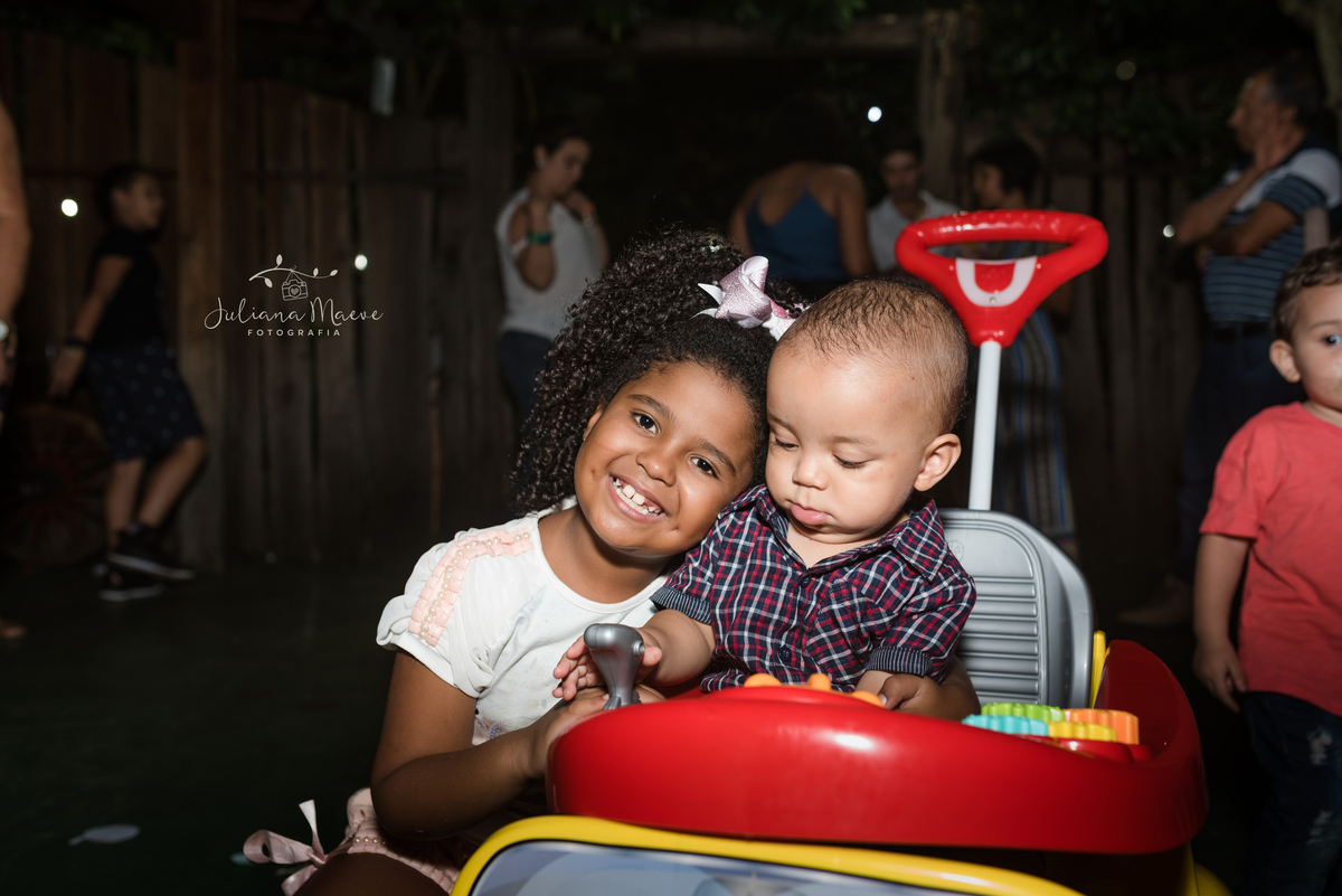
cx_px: 671
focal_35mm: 35
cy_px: 448
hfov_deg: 54.4
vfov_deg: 37.9
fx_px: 1305
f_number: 4
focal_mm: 35
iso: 400
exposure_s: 1/200
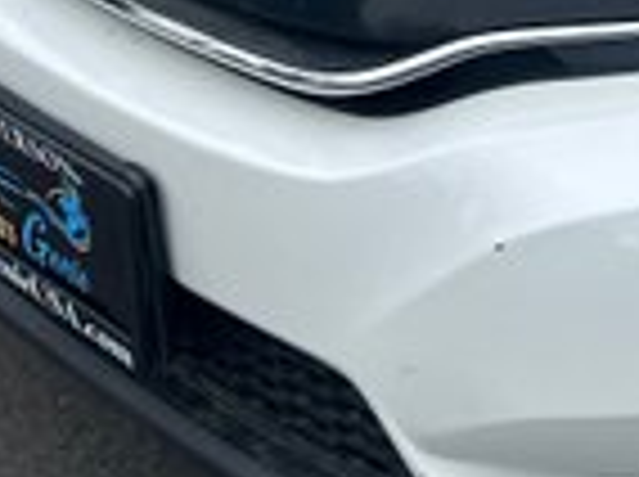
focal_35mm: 122
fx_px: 2248
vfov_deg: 11.4
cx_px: 1138
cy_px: -315
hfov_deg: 14.3
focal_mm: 6.86
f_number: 1.78
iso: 80
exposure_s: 1/1562
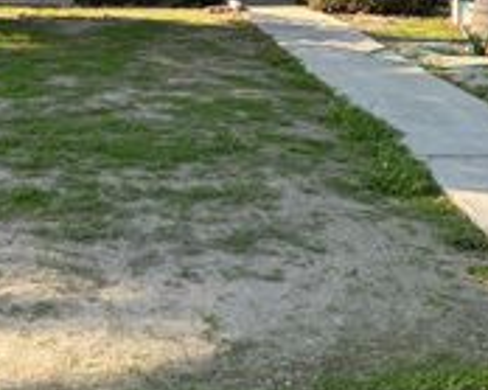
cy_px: -60
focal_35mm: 73
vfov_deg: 19.9
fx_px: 1054
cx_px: 174
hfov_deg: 26.0
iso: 50
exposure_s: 1/1420
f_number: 1.6
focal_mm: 5.96
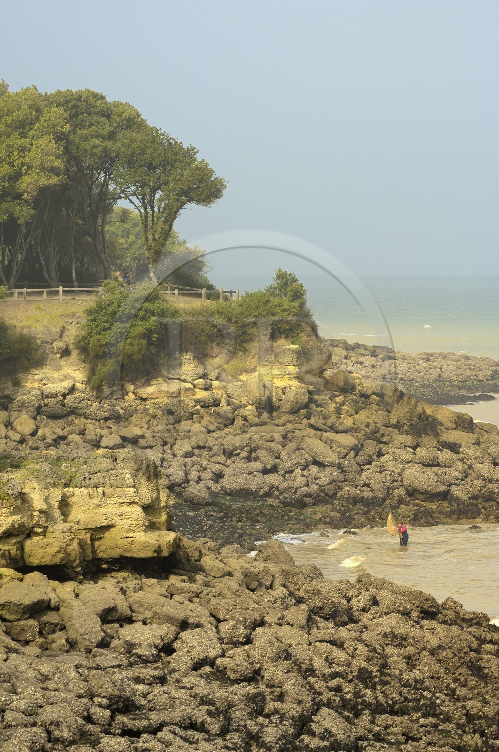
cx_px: 250
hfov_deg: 8.3
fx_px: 3441
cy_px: 376
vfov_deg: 12.5
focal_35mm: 165
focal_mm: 110
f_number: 7.1
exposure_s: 1/160
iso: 100
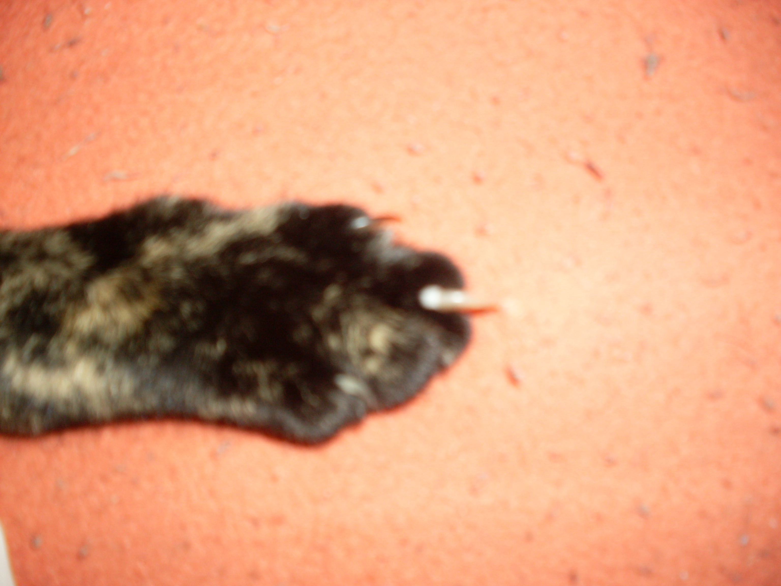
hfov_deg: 49.0
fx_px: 857
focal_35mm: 38
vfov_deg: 37.7
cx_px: 390
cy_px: 293
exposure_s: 1/45
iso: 100
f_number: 2.8
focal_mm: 6.3
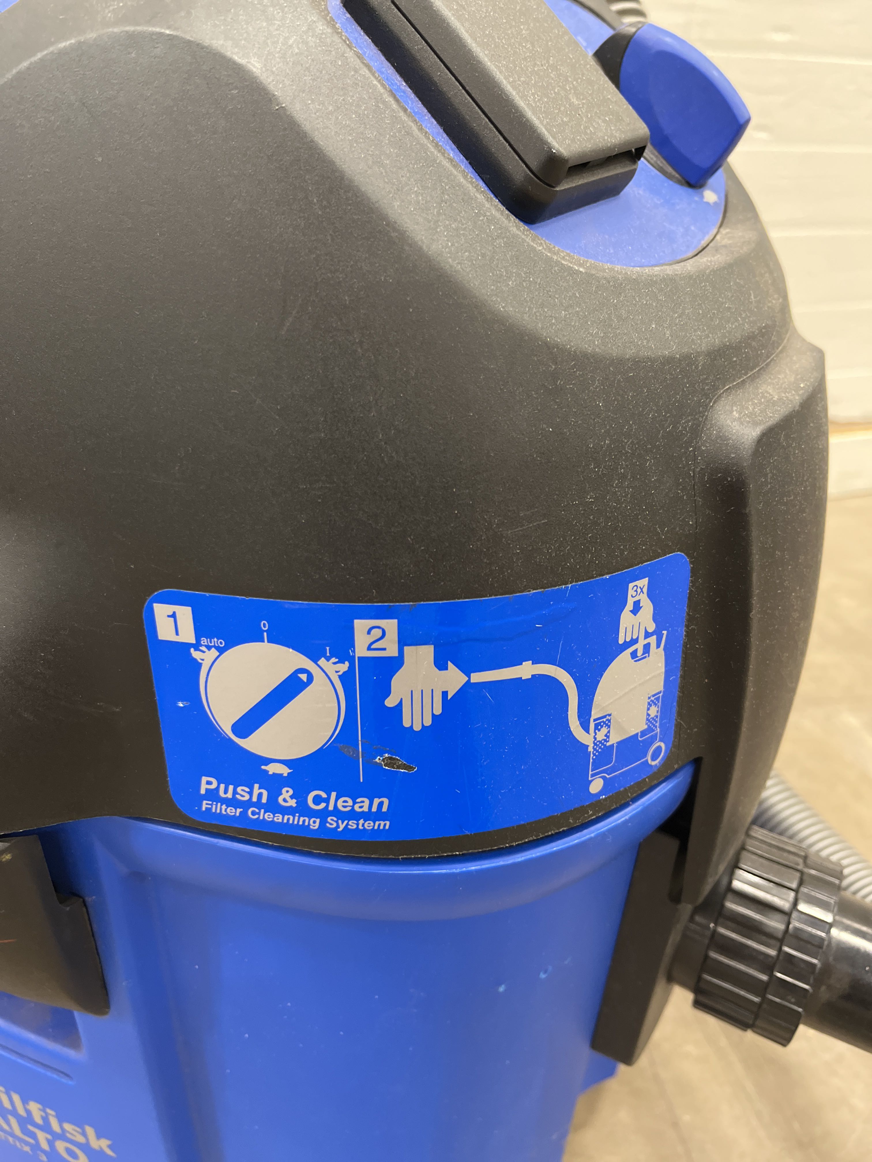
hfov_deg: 53.1
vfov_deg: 67.3
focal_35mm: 26
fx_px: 873
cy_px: 581
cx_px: 436
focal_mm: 5.1
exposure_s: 1/60
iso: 320
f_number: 1.6
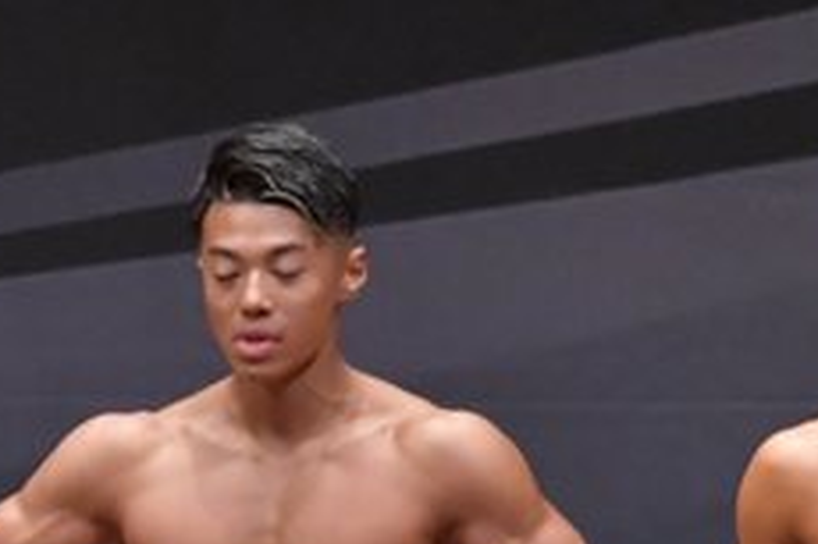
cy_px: 825
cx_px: -496
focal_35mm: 910
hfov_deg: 2.3
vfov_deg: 1.5
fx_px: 20662
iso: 8000
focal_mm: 180
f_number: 5.6
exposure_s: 1/400
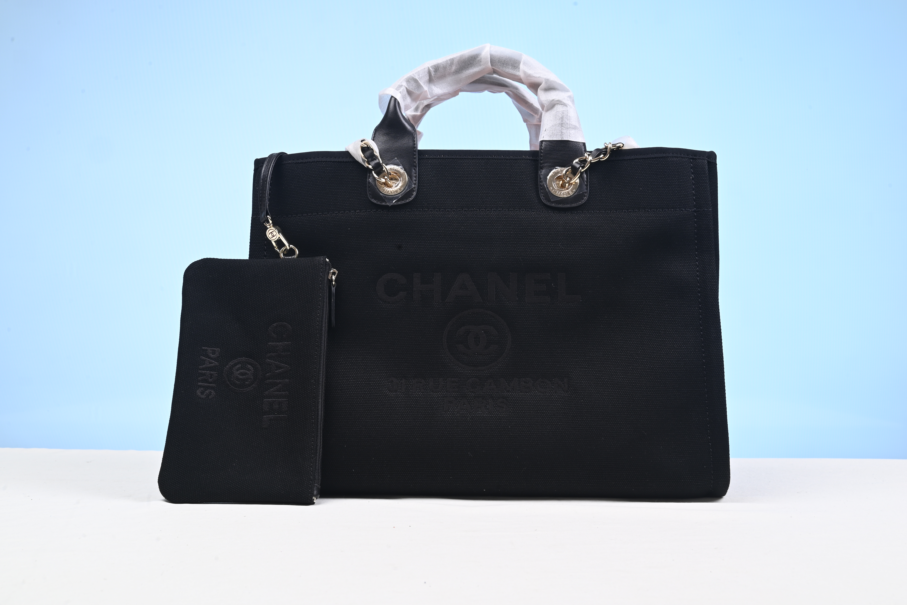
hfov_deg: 48.4
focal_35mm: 40
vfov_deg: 33.4
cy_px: 302
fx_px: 1008
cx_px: 454
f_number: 16
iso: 110
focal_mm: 40
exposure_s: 1/2
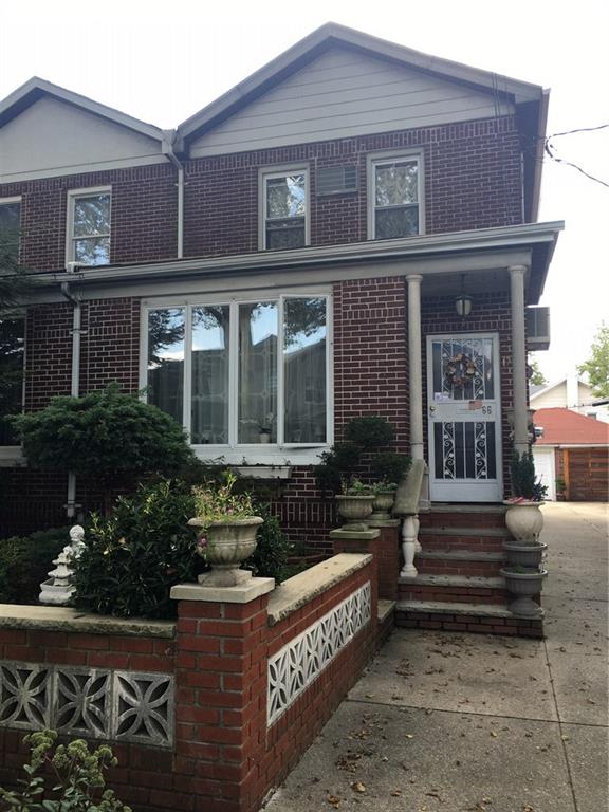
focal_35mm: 29
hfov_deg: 48.2
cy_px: 406
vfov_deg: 61.7
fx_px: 680
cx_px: 304
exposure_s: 1/120
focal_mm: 4.15
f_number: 2.2
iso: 25
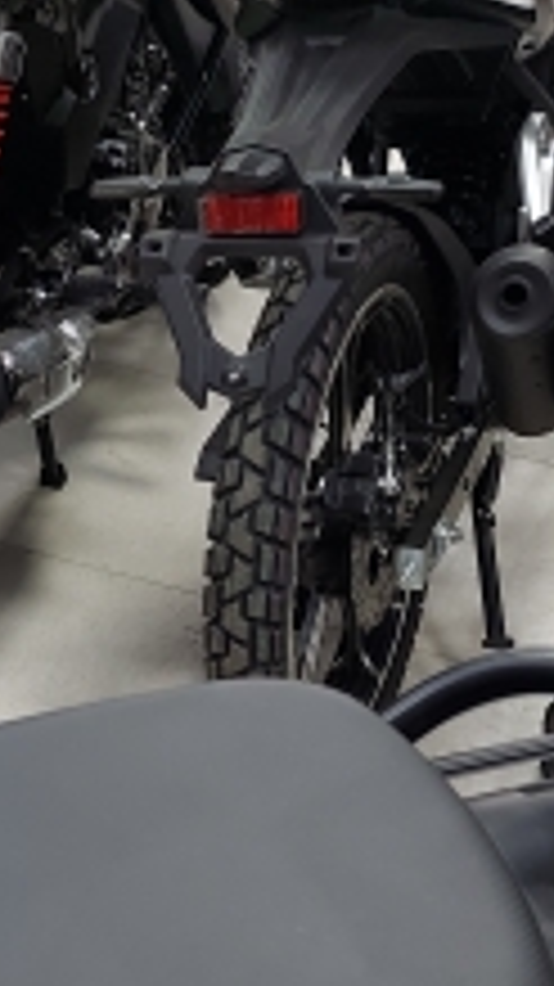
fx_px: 1804
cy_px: 954
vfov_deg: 28.9
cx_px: -41
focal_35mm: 69
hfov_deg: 17.0
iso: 160
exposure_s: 1/50
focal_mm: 5.23
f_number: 1.8
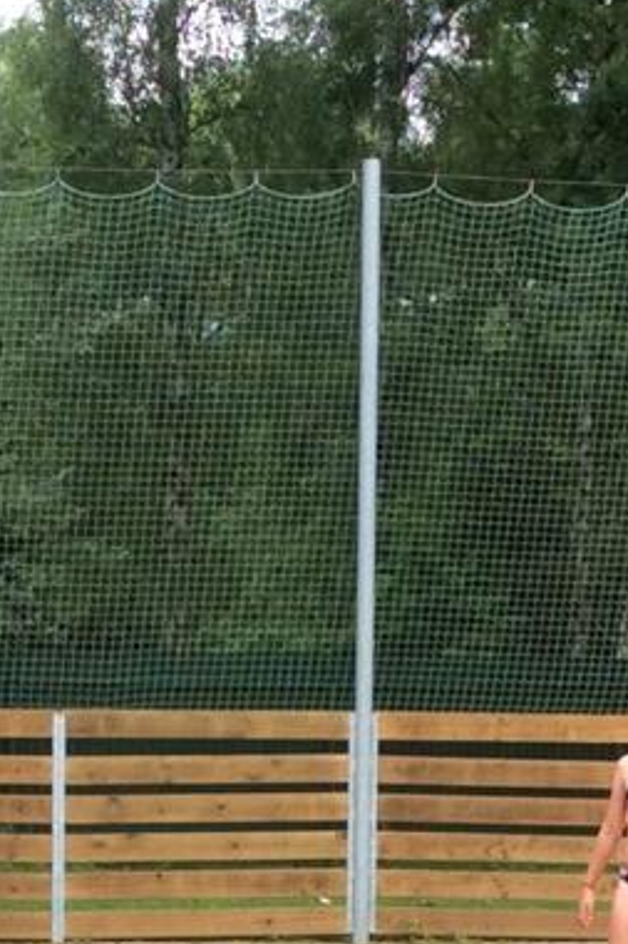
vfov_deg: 16.9
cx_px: 263
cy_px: 1047
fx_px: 3064
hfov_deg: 11.7
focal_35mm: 117
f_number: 2.4
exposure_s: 1/267
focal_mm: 3.3
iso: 32
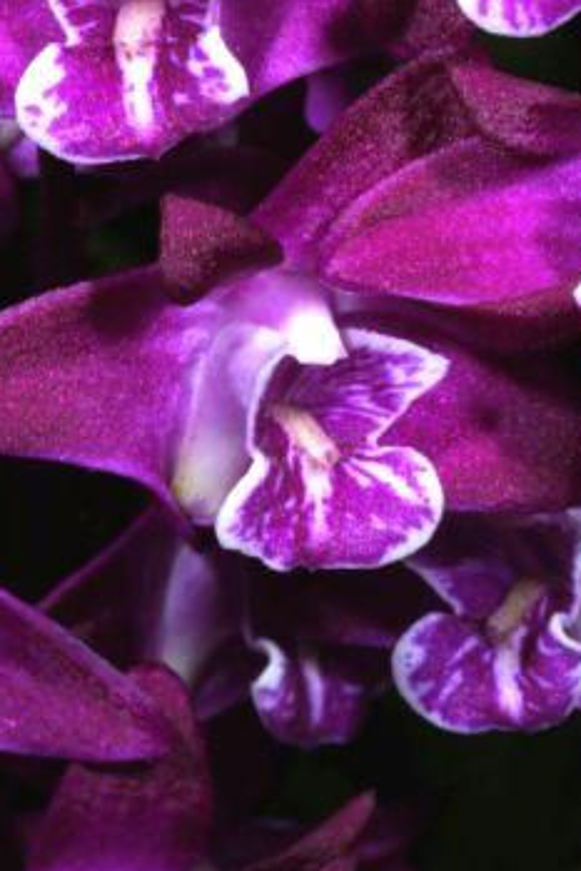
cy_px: 37
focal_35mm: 264
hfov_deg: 5.2
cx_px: 672
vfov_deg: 7.8
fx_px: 6384
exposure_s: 1/250
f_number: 32
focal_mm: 90
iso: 64
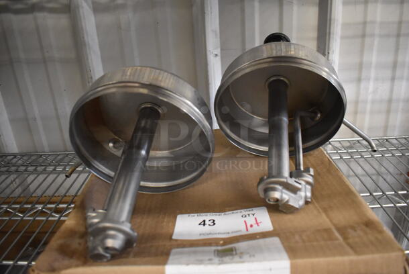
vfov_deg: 48.0
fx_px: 307
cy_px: 137
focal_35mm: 27
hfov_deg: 67.3
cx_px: 204
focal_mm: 18
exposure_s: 1/125
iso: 4000
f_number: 3.5
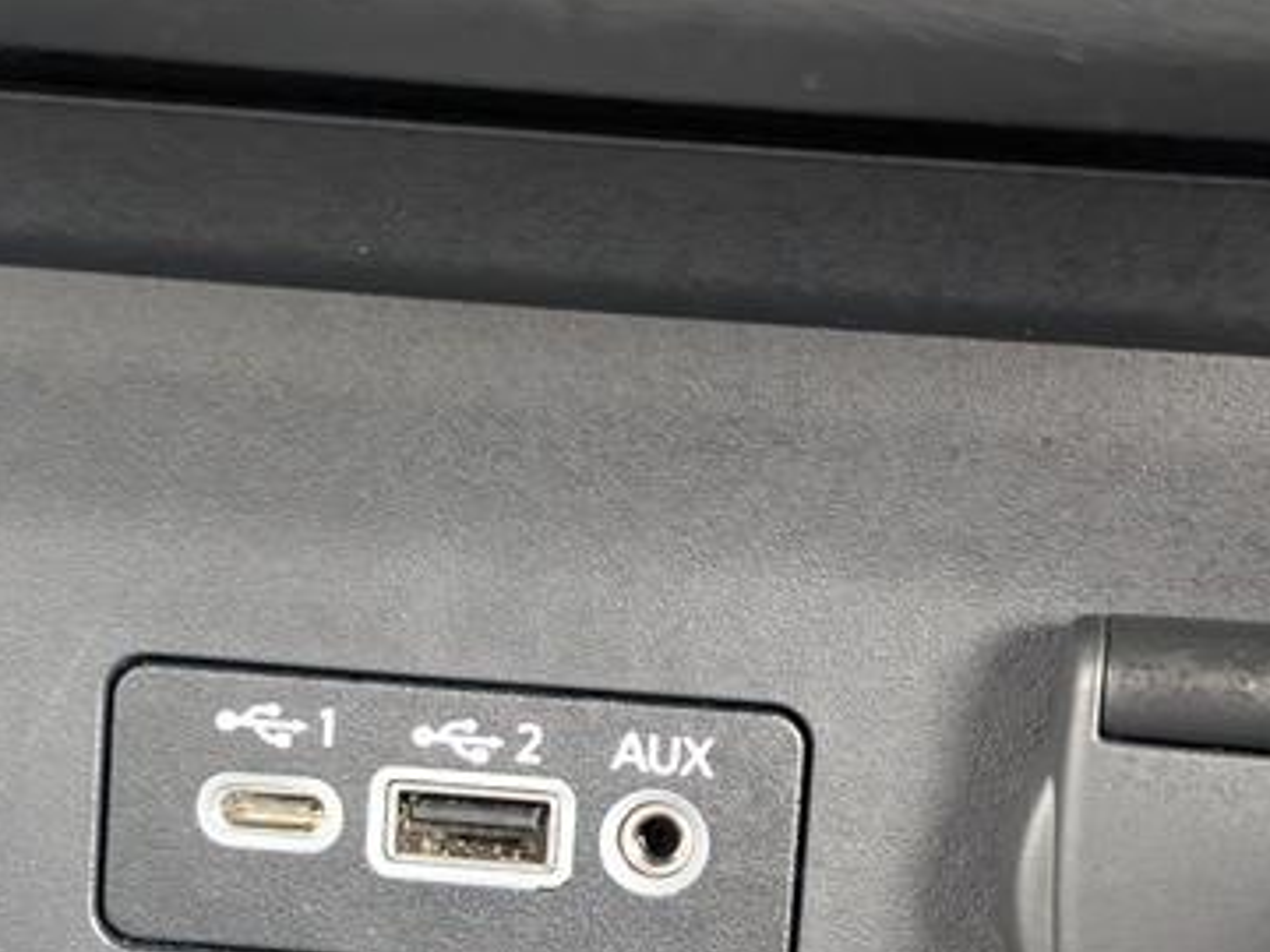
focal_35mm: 87
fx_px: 3192
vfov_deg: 16.8
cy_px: 804
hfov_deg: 22.5
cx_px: 603
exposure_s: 1/137
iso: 1038
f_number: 1.68
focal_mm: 6.9
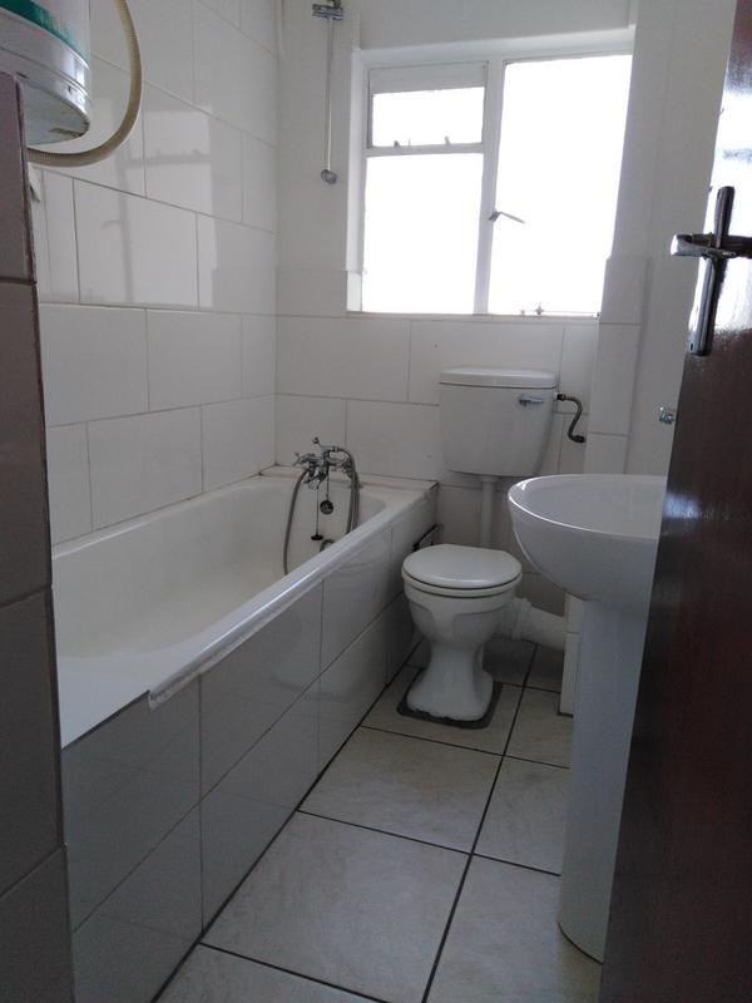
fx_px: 753
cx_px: 376
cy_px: 502
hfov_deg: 53.1
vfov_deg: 67.3
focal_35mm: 26
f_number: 2.2
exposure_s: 1/50
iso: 119
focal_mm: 3.46
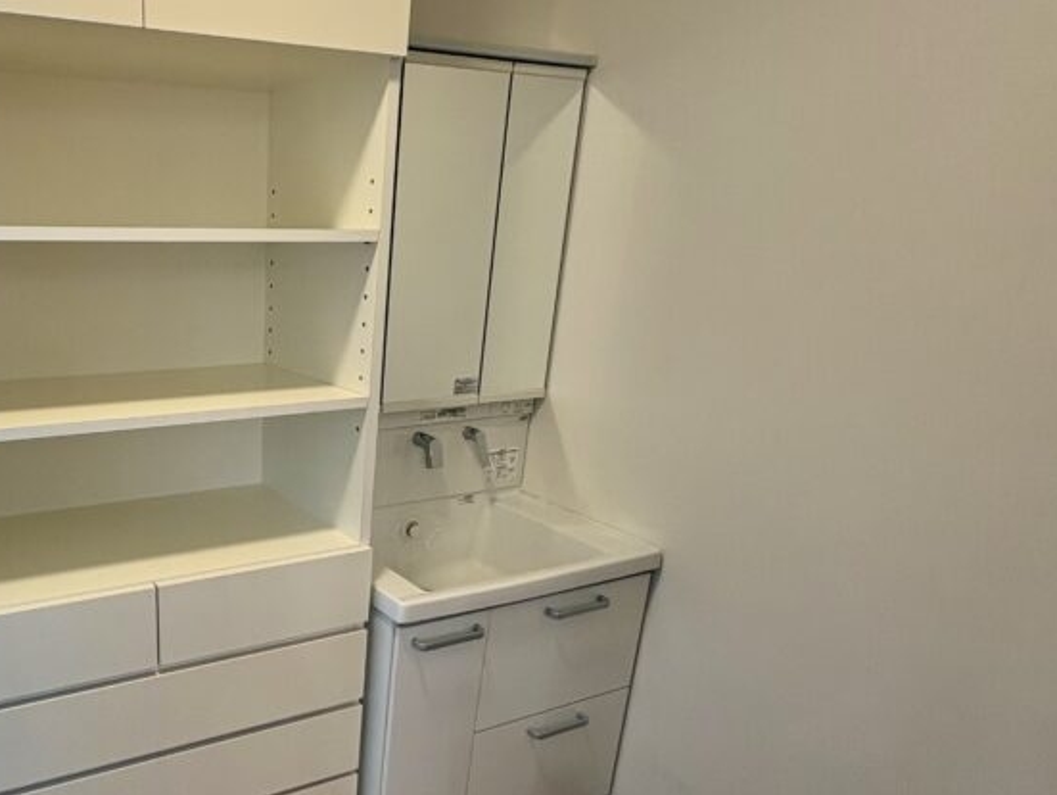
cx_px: 221
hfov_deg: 62.0
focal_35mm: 26
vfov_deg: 52.6
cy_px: 490
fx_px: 794
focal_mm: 2.22
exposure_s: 1/60
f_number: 2.2
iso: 200
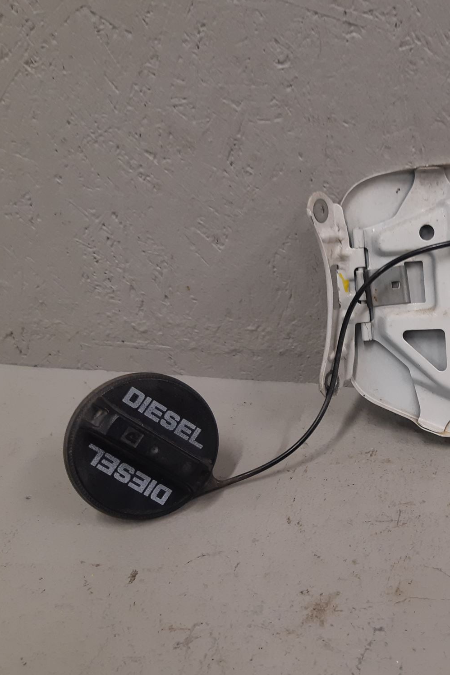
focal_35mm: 37
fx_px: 694
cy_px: 335
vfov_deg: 51.9
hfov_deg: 33.6
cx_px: 421
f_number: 1.7
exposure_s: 1/50
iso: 80
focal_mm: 3.93
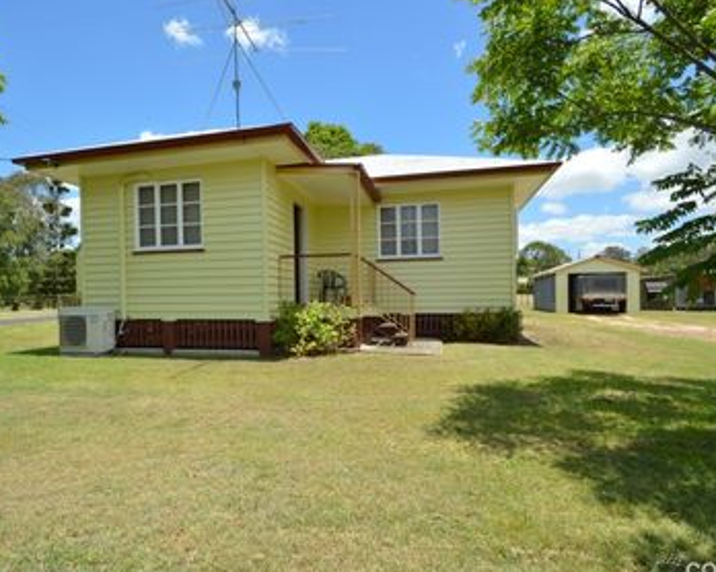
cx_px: 331
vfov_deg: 70.8
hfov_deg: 83.2
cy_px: 289
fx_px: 402
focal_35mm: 19
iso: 100
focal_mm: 10
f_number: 8
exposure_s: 1/250
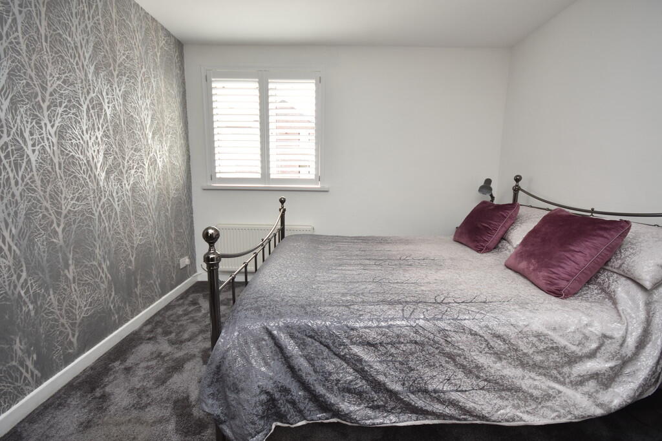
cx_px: 331
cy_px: 220
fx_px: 276
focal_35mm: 15
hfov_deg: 100.4
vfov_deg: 77.3
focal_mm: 10
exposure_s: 1/60
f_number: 4
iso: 200
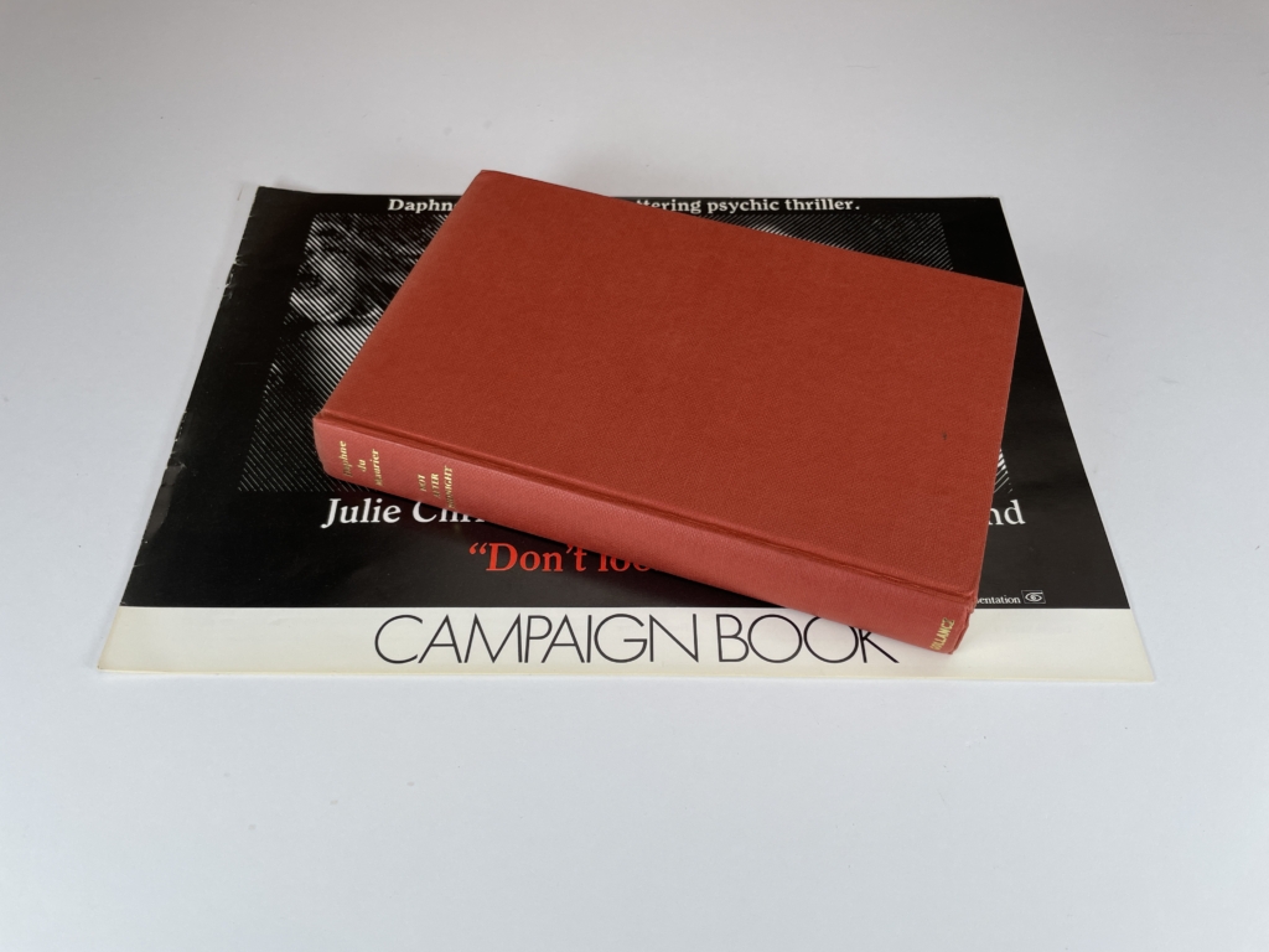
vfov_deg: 53.1
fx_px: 953
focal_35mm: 26
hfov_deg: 67.3
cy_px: 476
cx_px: 634
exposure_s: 1/126
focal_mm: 4.2
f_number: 1.6
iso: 32
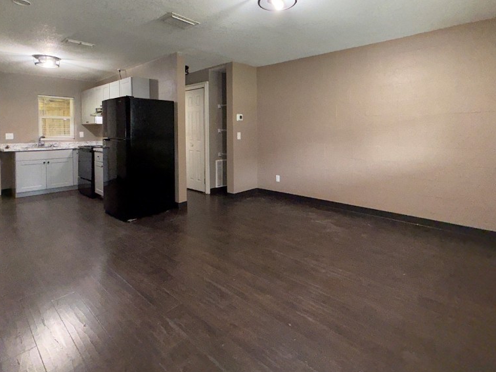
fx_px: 272
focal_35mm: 19
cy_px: 137
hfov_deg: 84.7
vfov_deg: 67.5
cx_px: 244
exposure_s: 1/60
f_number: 2.2
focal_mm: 2.22
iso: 800
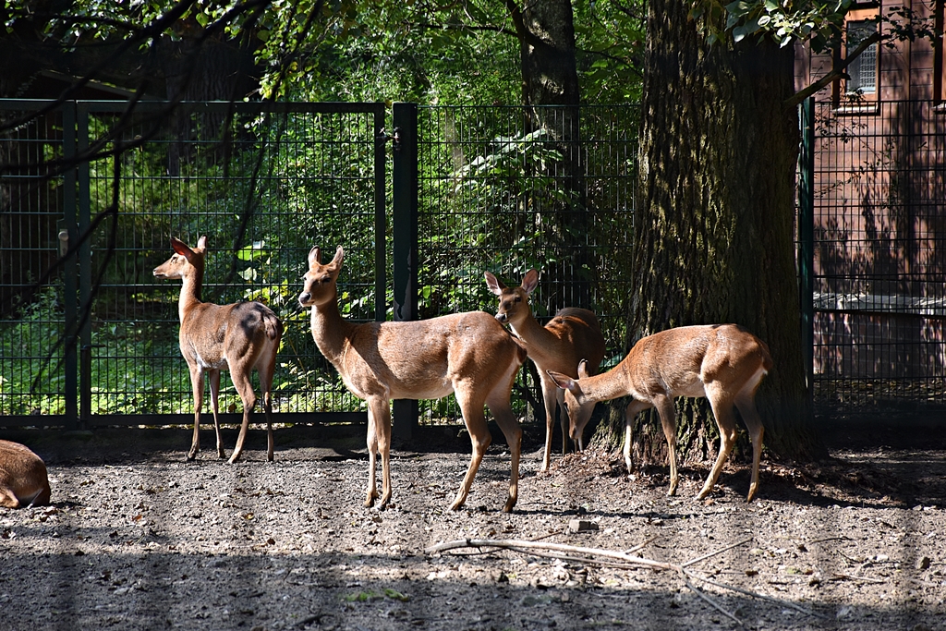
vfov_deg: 6.5
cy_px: 316
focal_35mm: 210
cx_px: 473
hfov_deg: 9.8
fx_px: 5519
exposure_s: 1/500
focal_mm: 140
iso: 400
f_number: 5.6
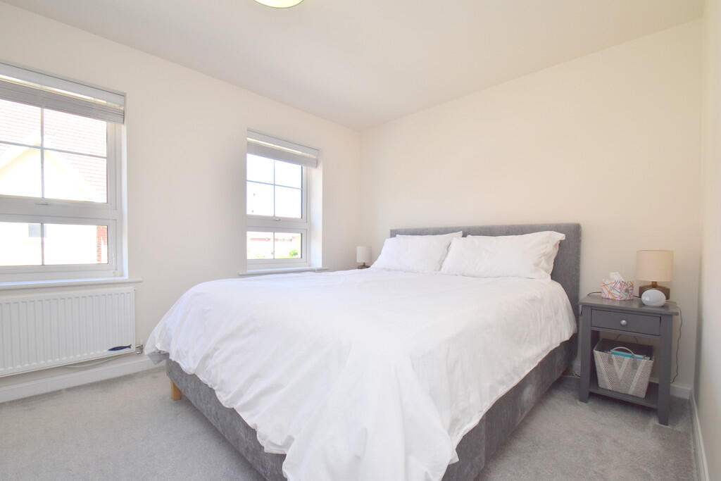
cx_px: 360
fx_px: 300
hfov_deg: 100.4
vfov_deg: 77.3
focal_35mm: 15
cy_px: 240
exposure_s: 1/100
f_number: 9
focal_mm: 10
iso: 400
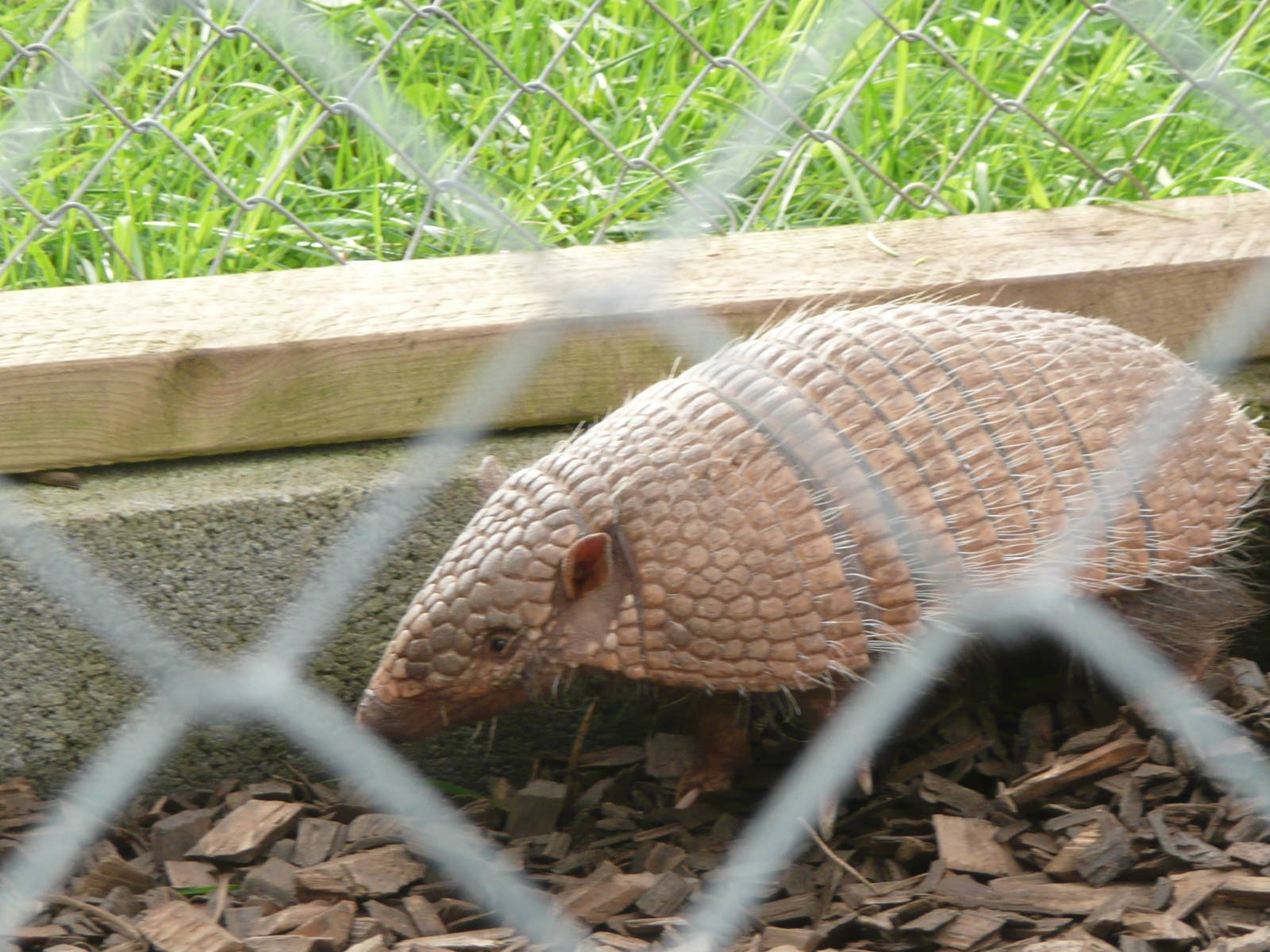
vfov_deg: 4.2
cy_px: 476
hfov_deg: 5.6
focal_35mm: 355
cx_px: 635
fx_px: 13024
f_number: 4.9
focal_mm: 39.1
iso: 100
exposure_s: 1/60
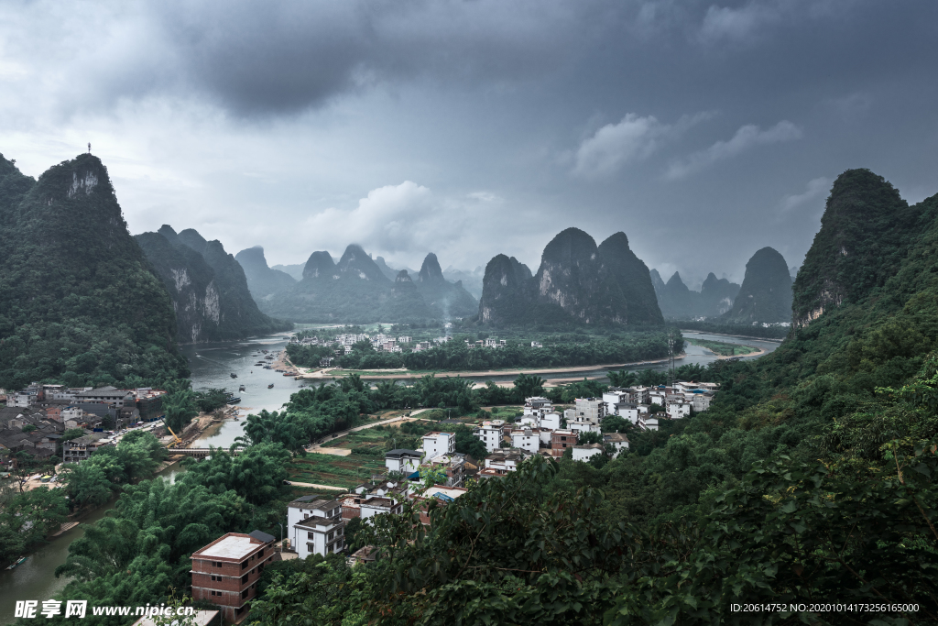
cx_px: 469
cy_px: 313
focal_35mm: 24
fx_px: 625
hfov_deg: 73.7
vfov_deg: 53.1
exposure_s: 1/100
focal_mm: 24
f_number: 8
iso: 100
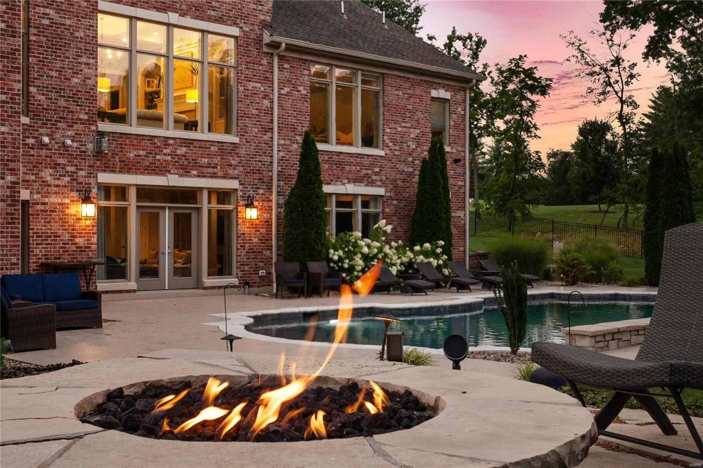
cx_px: 352
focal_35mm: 46
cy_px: 234
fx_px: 898
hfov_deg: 42.8
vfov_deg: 29.2
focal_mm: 23
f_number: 8
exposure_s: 1/20
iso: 400
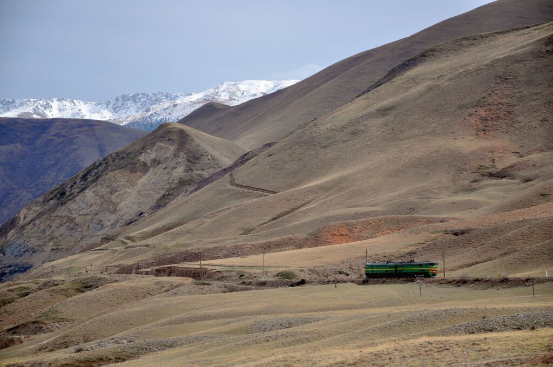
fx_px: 1956
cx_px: 276
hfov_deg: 16.1
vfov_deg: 10.7
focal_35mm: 128
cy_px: 184
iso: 400
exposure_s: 1/1250
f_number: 5.3
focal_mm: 85
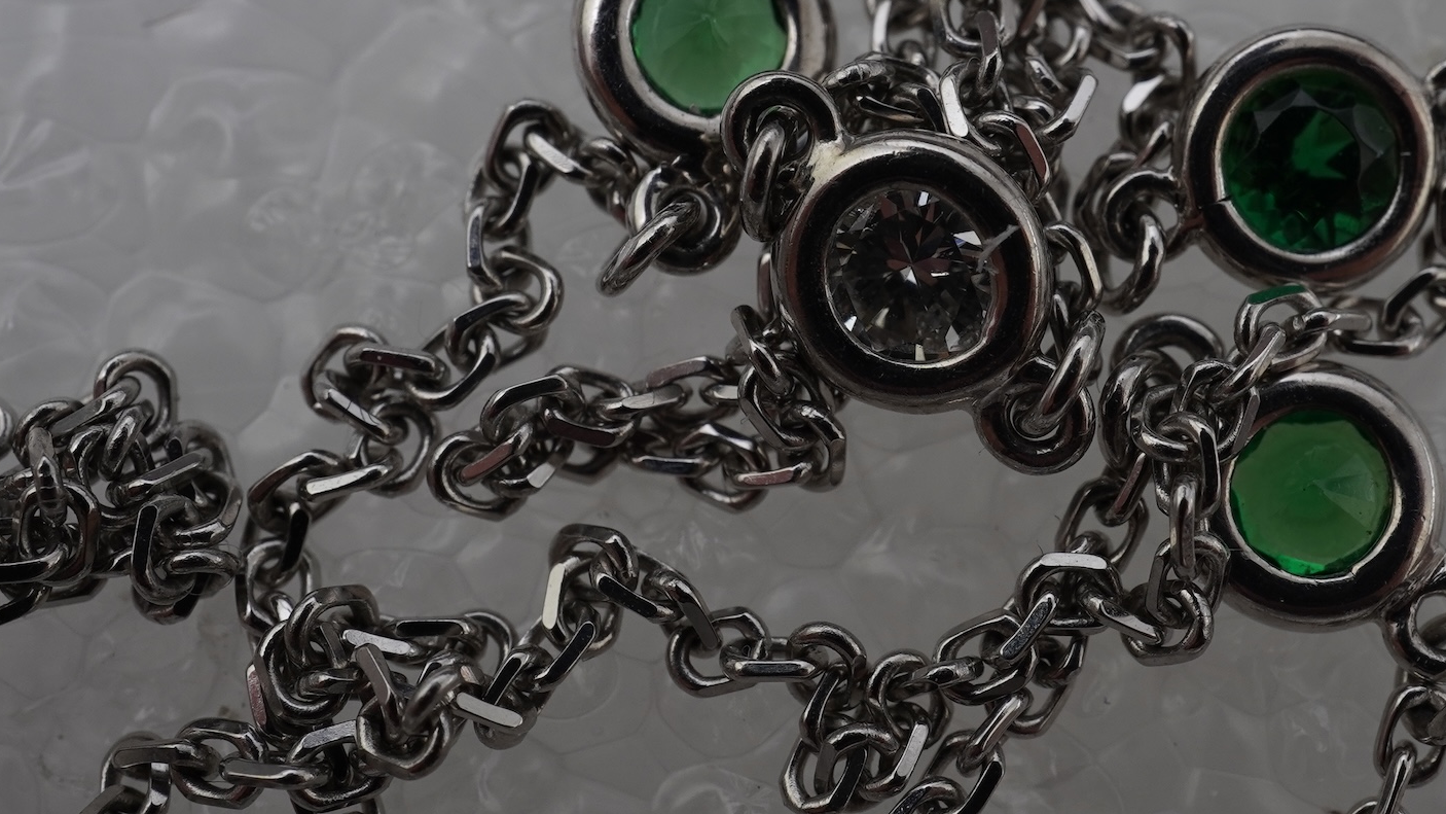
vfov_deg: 18.2
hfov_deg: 31.7
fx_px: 2531
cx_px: 957
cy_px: 305
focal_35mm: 66
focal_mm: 30
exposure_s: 1/125
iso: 400
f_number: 22
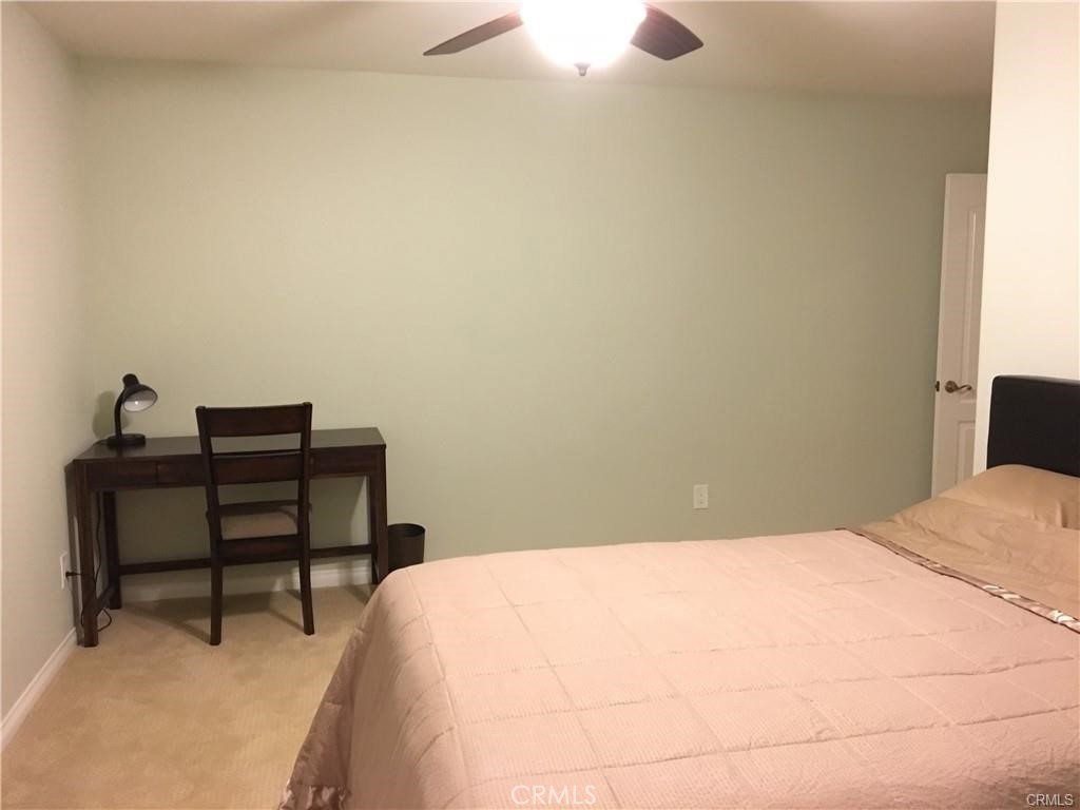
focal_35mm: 29
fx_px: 905
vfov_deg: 48.2
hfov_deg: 61.7
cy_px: 405
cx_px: 540
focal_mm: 4.15
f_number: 2.2
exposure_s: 1/15
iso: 250
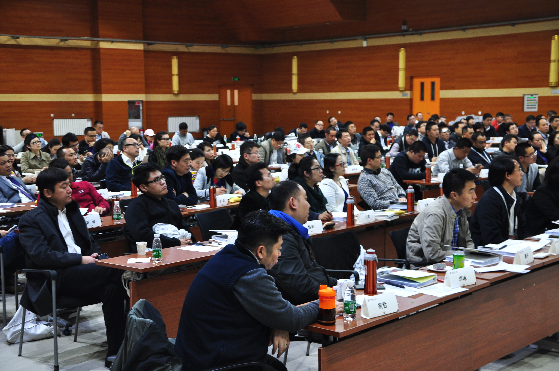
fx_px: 884
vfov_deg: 23.7
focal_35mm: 57
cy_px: 186
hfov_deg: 35.1
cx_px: 280
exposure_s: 1/8
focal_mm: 38
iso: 200
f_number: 5
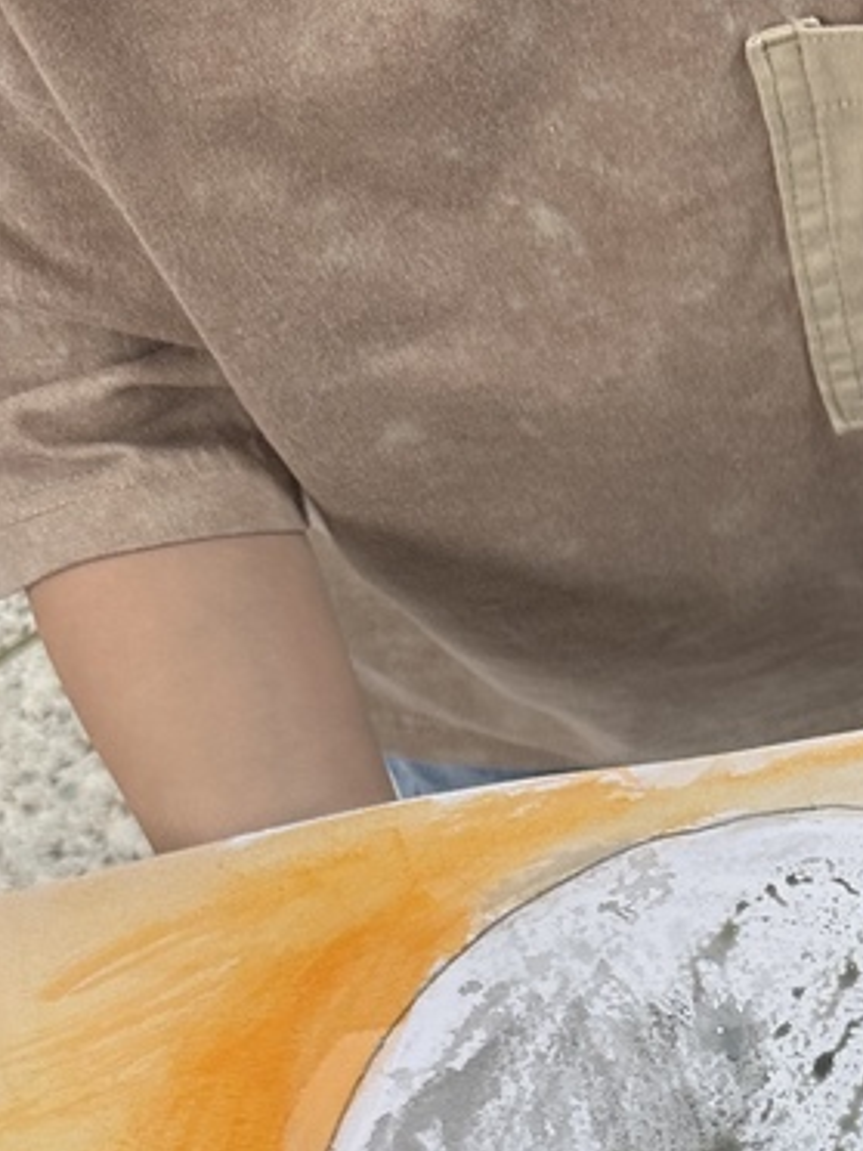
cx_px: 959
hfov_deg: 21.1
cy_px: 1154
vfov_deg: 27.7
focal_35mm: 66
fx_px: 2194
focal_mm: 6.86
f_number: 1.78
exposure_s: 1/120
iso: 200
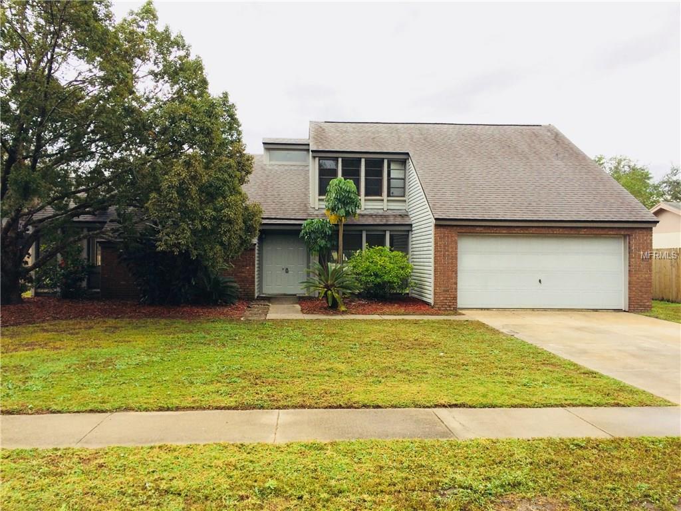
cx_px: 340
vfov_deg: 48.2
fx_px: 571
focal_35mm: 29
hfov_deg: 61.7
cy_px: 256
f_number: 2.2
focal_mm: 4.15
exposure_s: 1/198
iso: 32
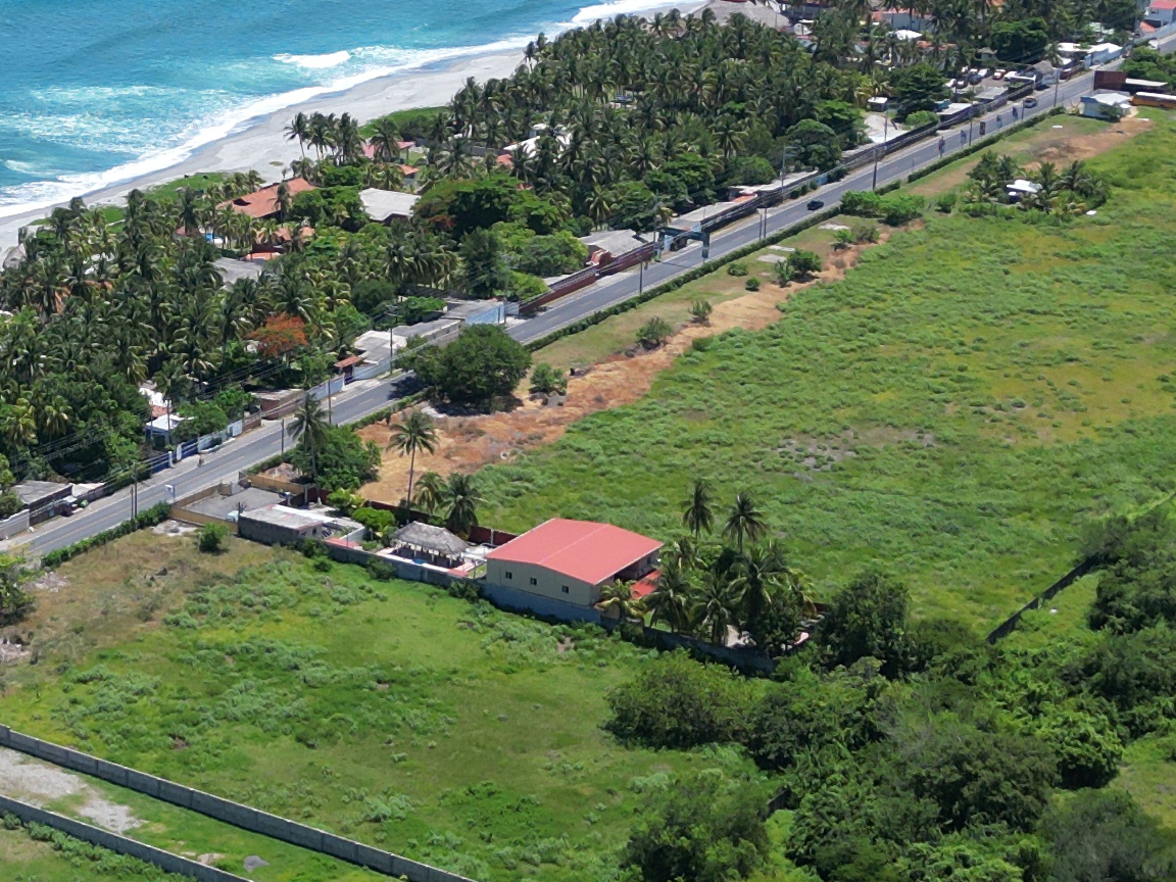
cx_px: 151
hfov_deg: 22.8
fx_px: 2854
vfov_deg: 17.6
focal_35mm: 84
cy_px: 400
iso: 110
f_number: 1.7
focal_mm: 6.72
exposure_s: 1/2500
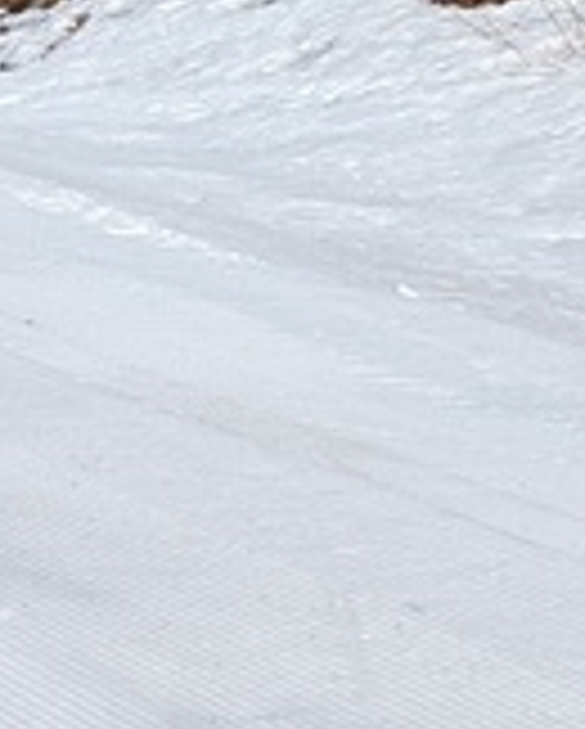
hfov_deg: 9.2
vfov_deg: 12.3
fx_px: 3197
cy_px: -430
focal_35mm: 148
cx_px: -909
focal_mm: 6.9
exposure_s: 1/2088
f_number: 1.68
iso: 24
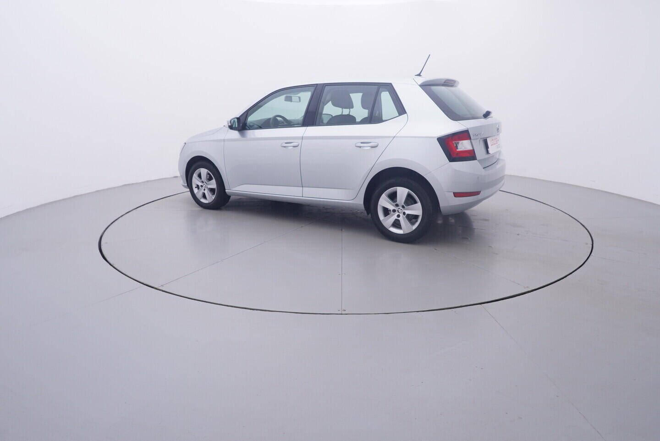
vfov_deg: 56.2
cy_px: 220
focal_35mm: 22
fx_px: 413
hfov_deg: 77.3
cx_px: 330
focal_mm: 15
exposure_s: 1/80
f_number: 5
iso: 200
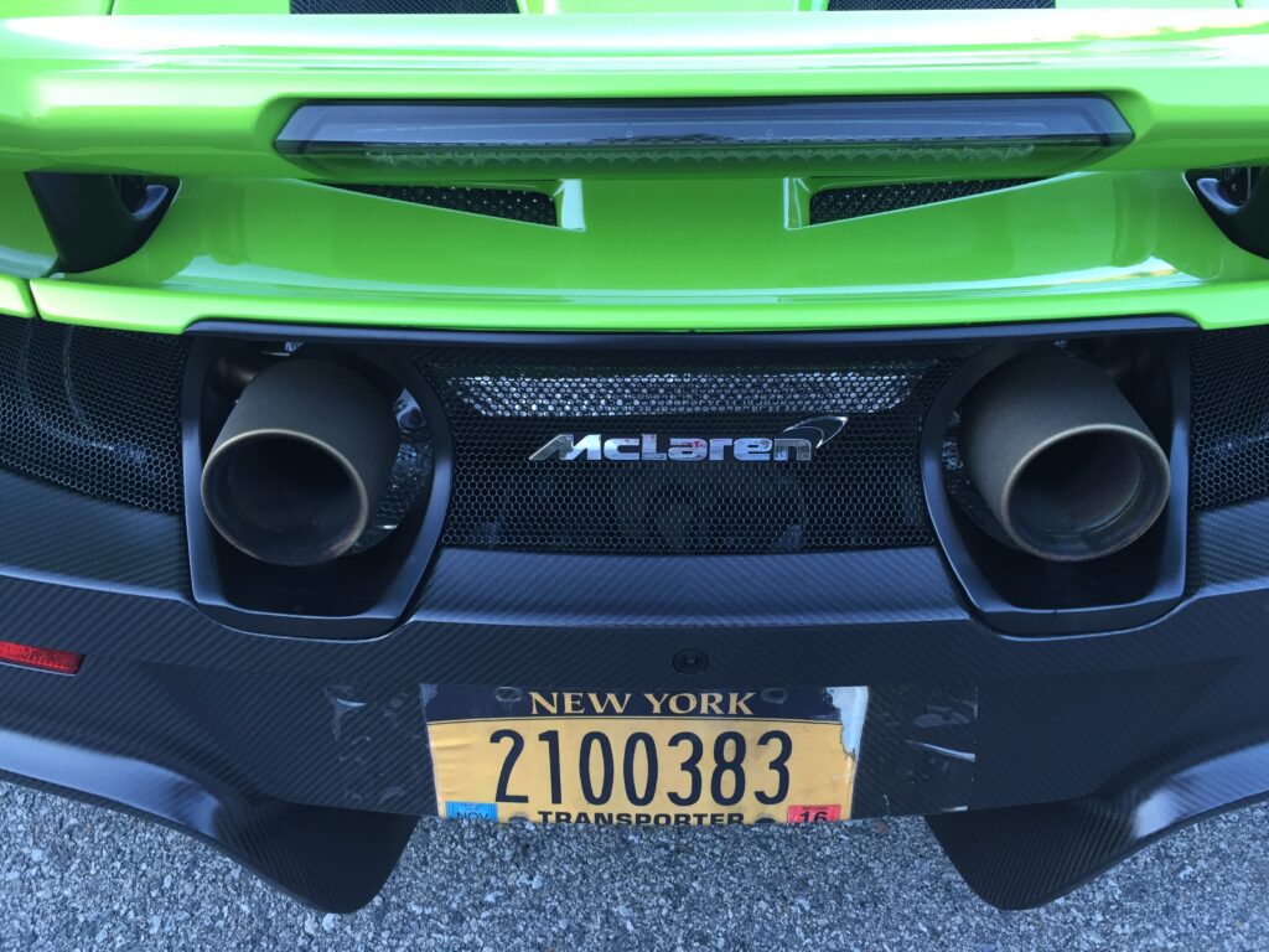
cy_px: 476
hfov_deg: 61.7
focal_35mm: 29
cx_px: 634
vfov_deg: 48.2
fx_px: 1063
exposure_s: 1/40
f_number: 2.2
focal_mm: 4.15
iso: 32
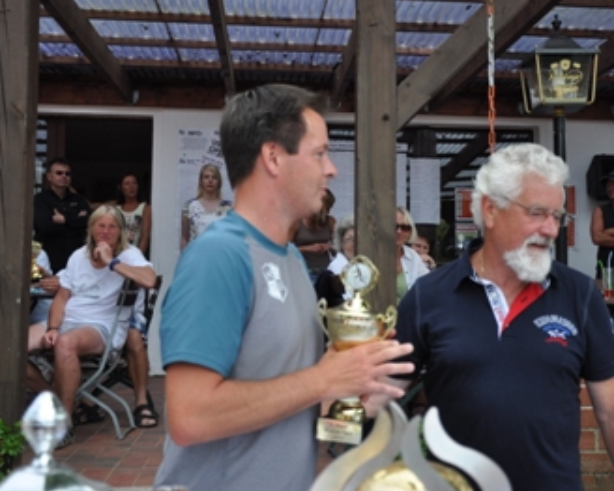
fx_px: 908
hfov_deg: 37.3
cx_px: 358
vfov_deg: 30.2
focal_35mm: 50
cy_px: 223
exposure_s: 1/1000
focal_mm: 26
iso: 400
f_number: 4
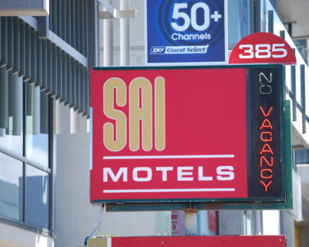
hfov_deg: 11.6
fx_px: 1518
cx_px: 174
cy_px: 124
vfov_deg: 9.3
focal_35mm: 166
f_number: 4.5
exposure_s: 1/320
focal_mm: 98
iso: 200
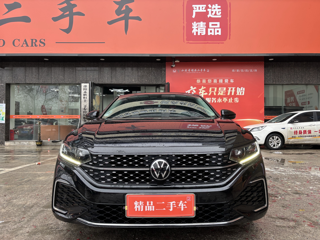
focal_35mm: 26
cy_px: 120
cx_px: 160
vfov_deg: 53.1
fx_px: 240
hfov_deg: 67.3
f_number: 1.6
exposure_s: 1/121
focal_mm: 5.96
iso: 100
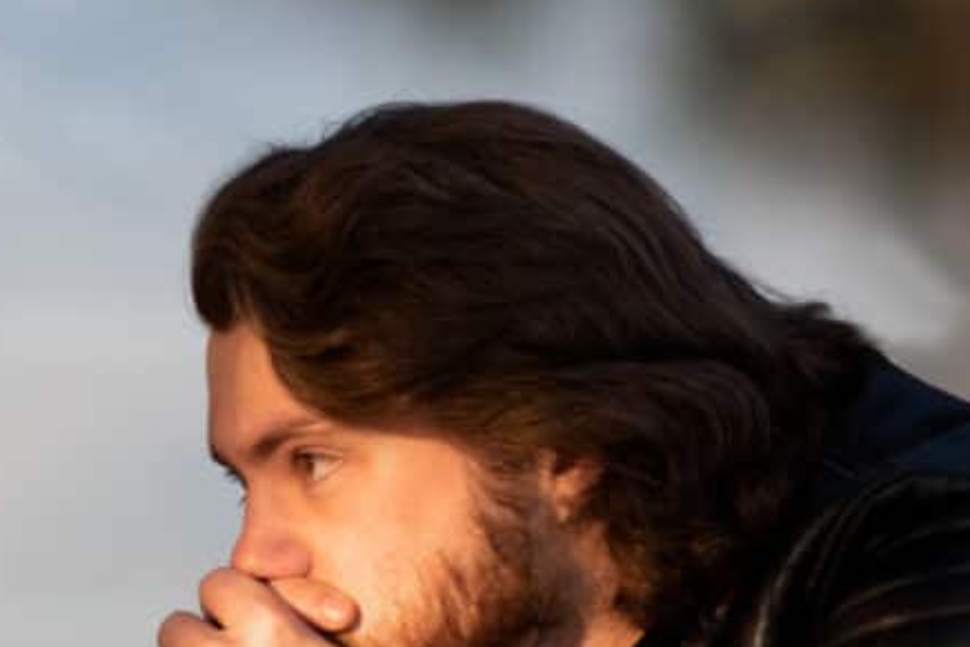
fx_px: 8544
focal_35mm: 317
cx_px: -31
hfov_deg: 6.5
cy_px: 455
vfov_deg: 4.3
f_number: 2.2
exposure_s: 1/500
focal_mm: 135
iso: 100
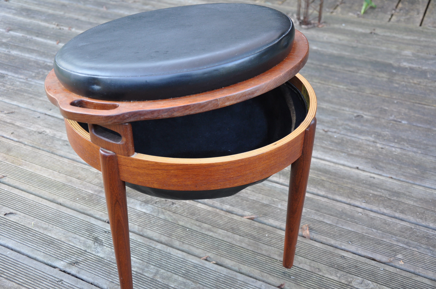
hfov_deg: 51.3
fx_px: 454
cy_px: 144
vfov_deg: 35.4
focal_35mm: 38
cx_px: 218
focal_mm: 25
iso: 500
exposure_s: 1/60
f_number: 4
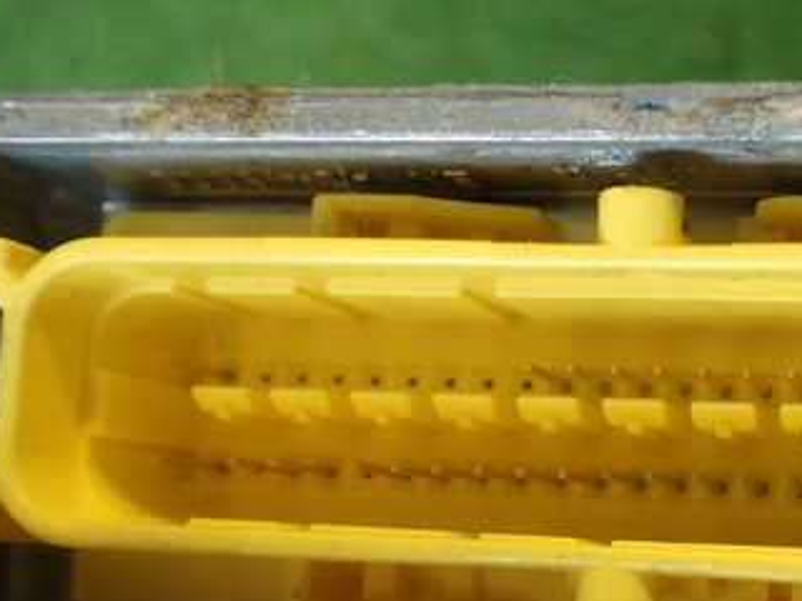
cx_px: 722
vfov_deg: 24.1
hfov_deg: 30.7
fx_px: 1390
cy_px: 461
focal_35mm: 60
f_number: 2.4
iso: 200
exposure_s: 1/40
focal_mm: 5.79
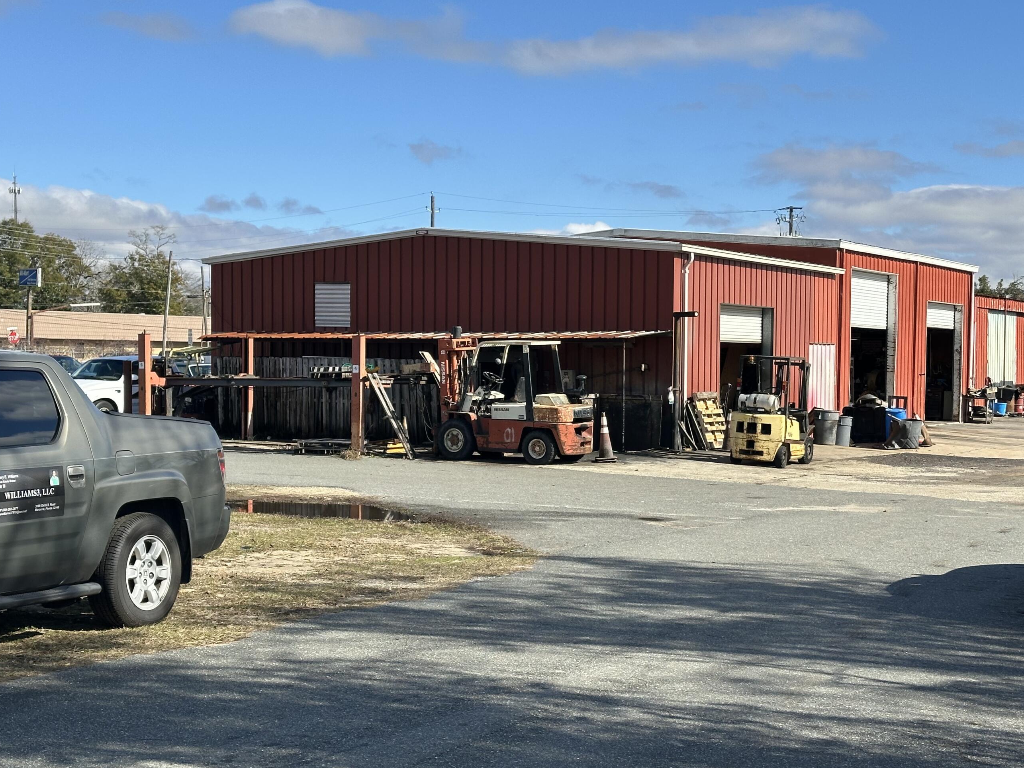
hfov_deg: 34.3
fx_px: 1657
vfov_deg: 26.1
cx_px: 515
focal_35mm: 56
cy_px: 409
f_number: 1.78
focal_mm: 6.86
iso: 64
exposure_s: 1/3876
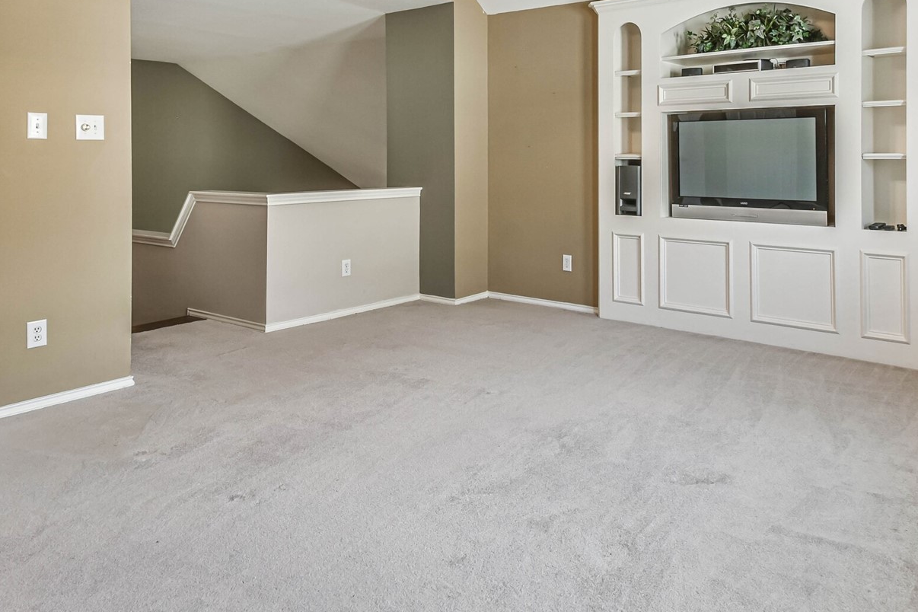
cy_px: 164
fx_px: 688
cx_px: 545
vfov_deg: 46.5
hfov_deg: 66.8
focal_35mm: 27
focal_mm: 10
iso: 400
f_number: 8
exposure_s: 1/6
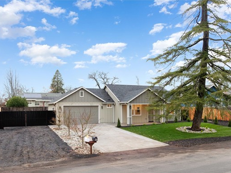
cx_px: 103
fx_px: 200
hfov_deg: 59.8
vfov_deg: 46.4
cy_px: 107
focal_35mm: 30
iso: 400
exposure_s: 1/80
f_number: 4.5
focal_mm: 12.29
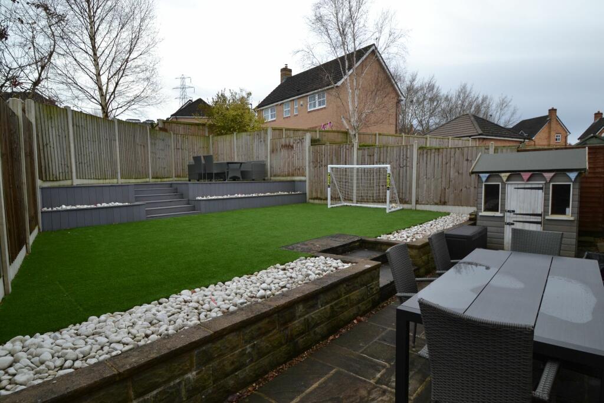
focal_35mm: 20
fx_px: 327
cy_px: 202
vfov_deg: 63.2
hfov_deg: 85.4
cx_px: 302
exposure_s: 1/125
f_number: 5.6
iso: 280
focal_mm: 13
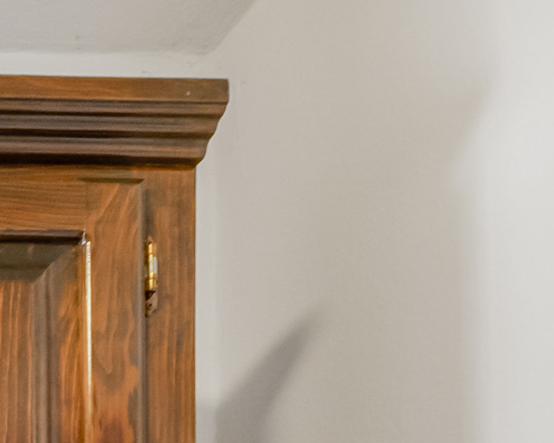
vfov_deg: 13.5
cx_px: -651
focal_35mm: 88
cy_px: 1019
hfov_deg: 15.6
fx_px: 1437
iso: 640
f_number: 8
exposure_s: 1/2
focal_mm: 11
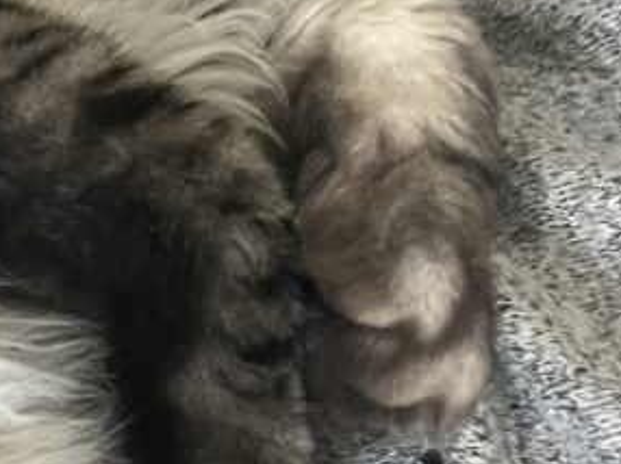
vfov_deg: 17.5
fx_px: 1506
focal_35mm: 84
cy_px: 215
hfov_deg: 20.8
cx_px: -232
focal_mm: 2.71
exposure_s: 1/40
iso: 400
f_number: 2.2
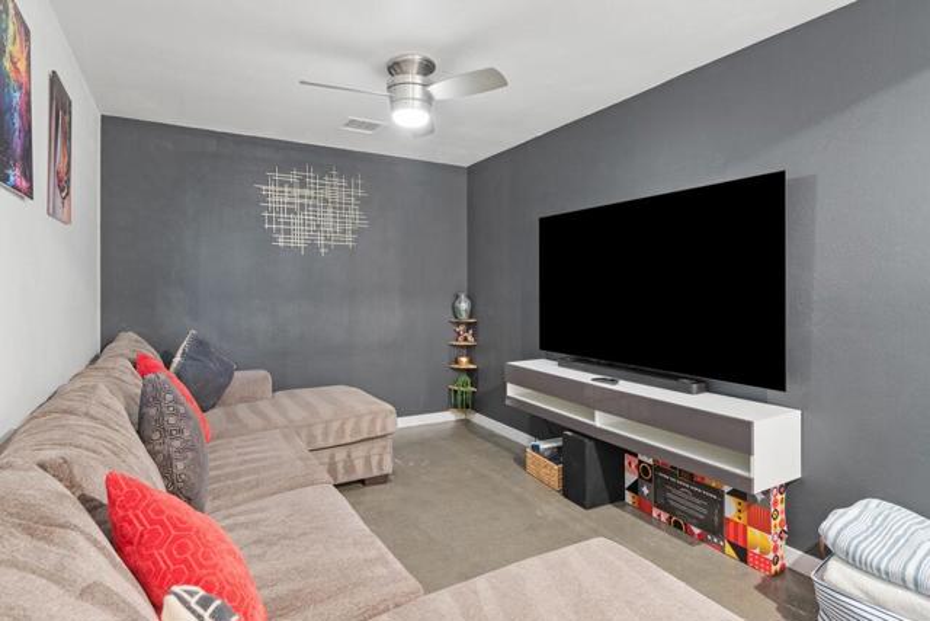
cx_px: 465
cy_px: 310
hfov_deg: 86.9
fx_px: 491
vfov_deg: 64.6
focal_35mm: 19
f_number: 8
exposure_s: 8
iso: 64
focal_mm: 19
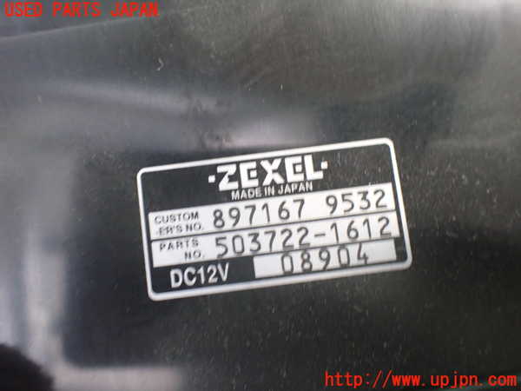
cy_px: 196
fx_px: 452
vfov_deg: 46.8
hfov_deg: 60.0
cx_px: 260
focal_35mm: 30
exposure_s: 1/30
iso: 800
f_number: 2.3
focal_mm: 5.4
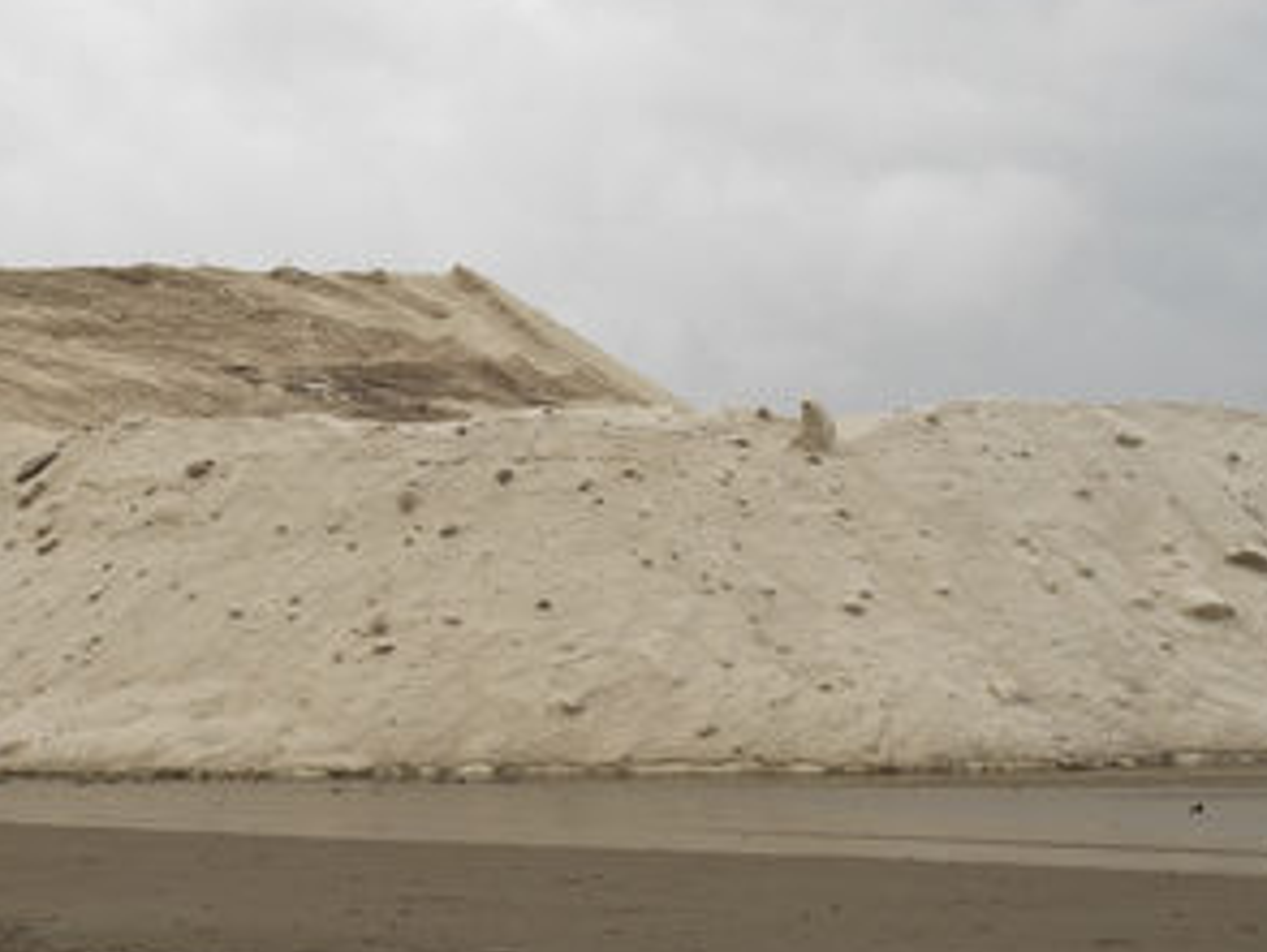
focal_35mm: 104
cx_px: 379
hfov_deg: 18.8
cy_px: 426
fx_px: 3810
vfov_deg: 14.2
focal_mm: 80
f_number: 9.5
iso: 64
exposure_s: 1/1000
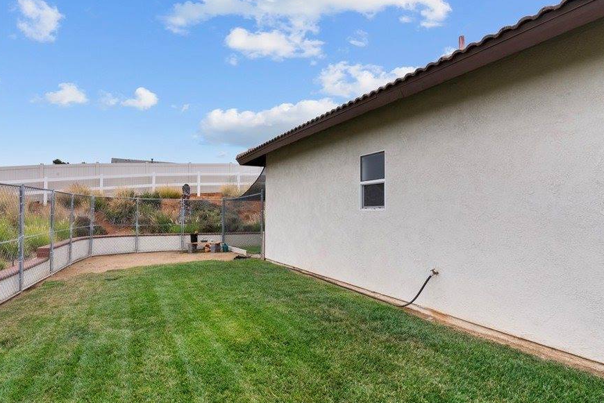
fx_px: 336
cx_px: 269
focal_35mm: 20
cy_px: 222
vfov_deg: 61.9
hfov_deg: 83.6
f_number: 22
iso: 100
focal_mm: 17
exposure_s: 1/40
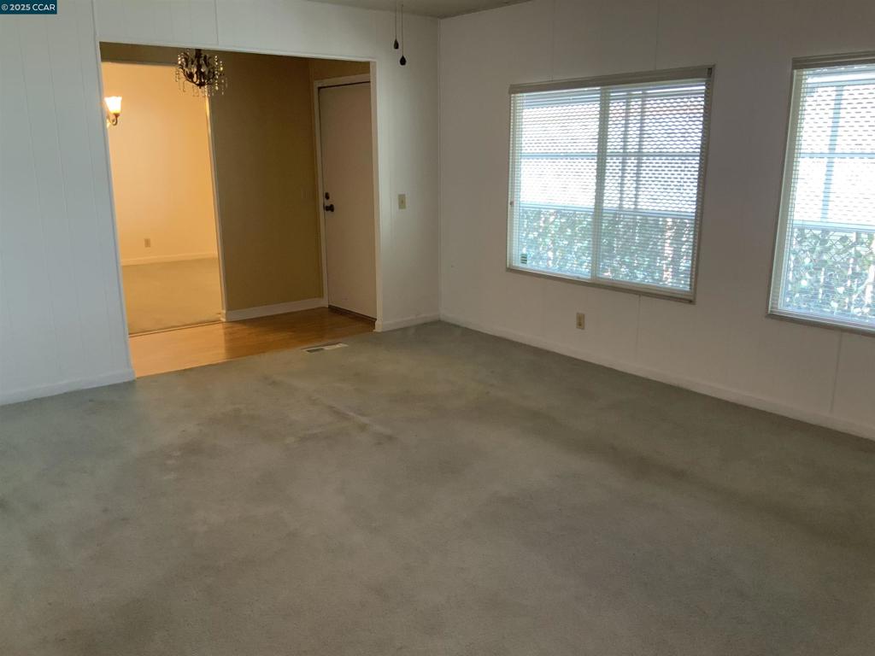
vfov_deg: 48.2
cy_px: 328
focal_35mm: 29
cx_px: 438
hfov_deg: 61.7
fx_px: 733
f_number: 1.8
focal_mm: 3
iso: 160
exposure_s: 1/60
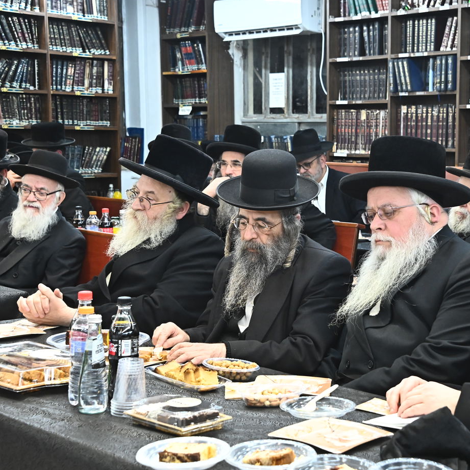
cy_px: 235
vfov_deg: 27.7
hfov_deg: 27.4
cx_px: 341
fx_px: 952
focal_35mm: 62
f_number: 7.1
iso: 4000
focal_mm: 48
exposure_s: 1/200
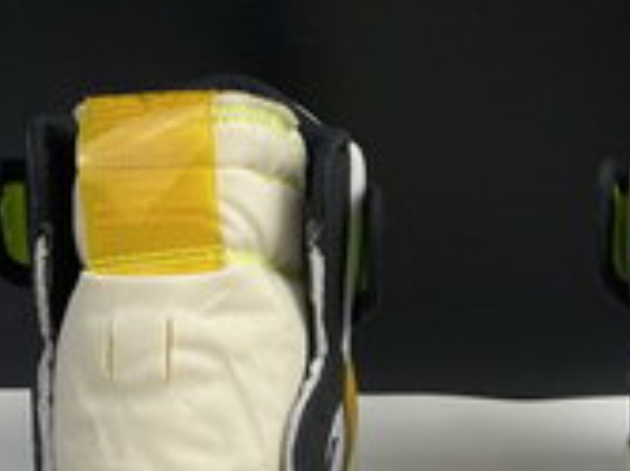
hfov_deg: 24.7
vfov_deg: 17.5
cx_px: 479
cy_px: 635
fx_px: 1419
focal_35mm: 78
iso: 32
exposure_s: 1/100
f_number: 1.6
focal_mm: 4.2
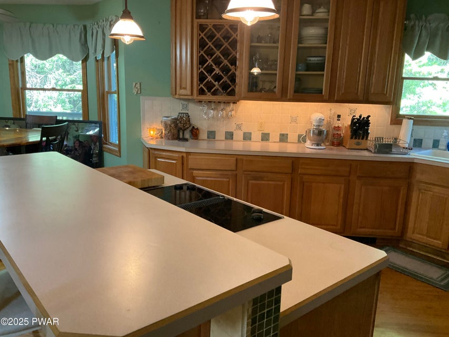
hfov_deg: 61.7
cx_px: 224
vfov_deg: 48.2
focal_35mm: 29
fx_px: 376
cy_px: 168
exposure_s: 1/60
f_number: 1.8
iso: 250
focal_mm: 3
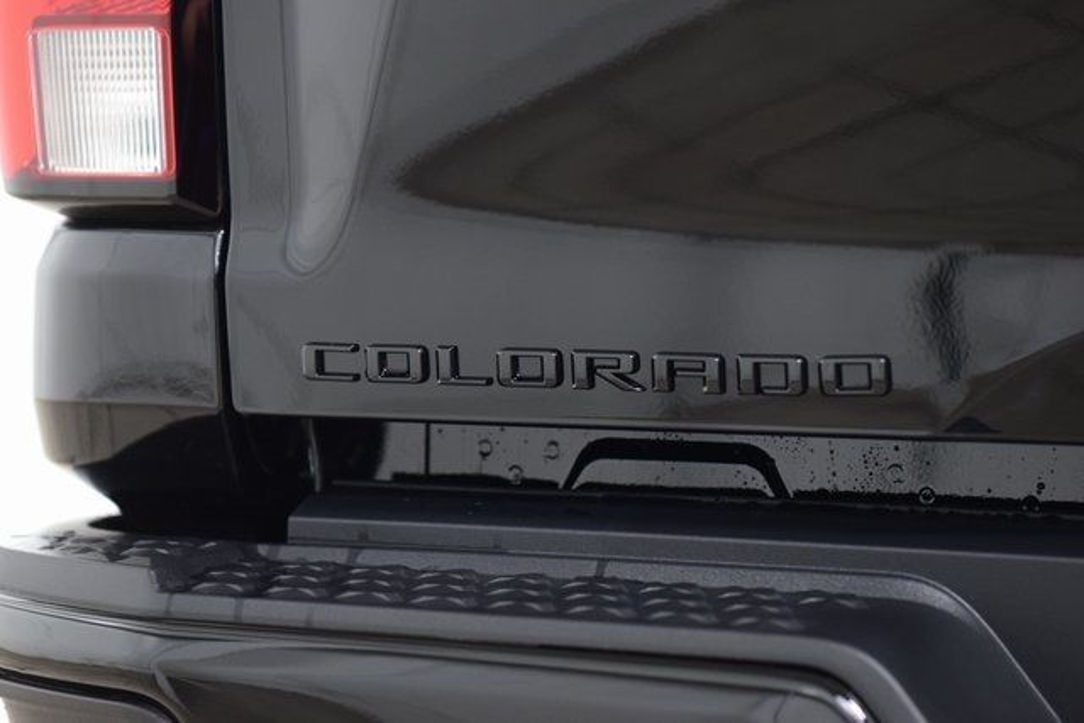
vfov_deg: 13.0
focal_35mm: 105
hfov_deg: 19.5
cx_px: 542
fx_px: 3162
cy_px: 362
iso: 1600
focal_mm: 70
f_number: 3.5
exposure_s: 1/30
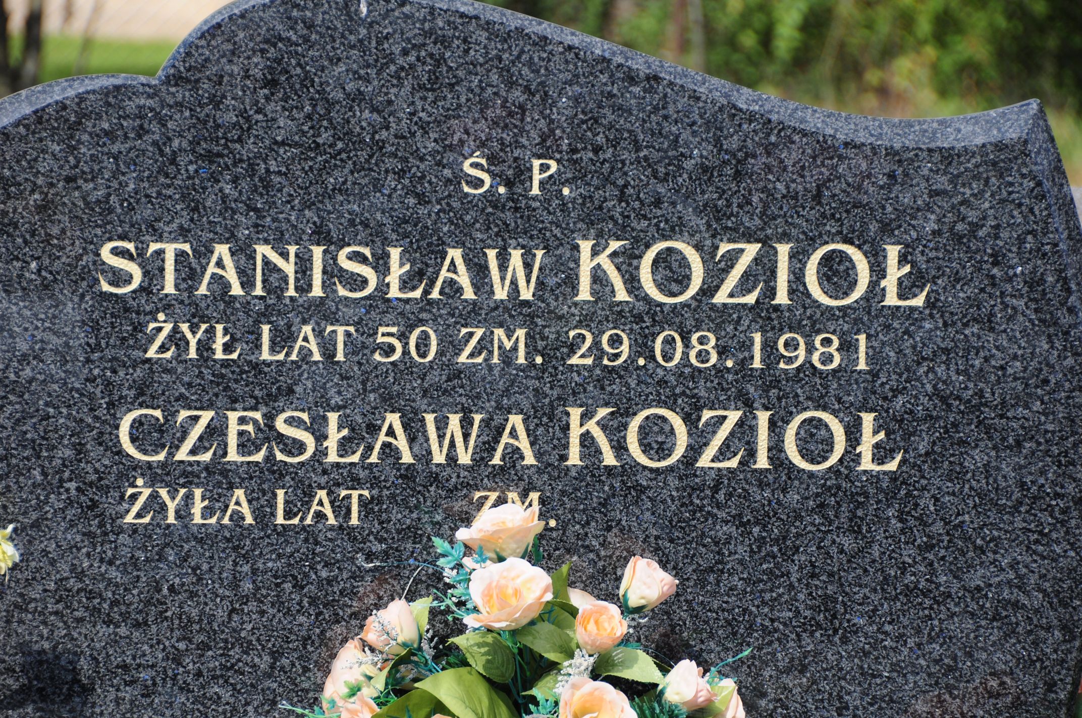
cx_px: 541
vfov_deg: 7.0
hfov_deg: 10.6
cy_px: 359
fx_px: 5854
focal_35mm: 195
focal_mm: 130
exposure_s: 1/640
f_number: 7.1
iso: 200
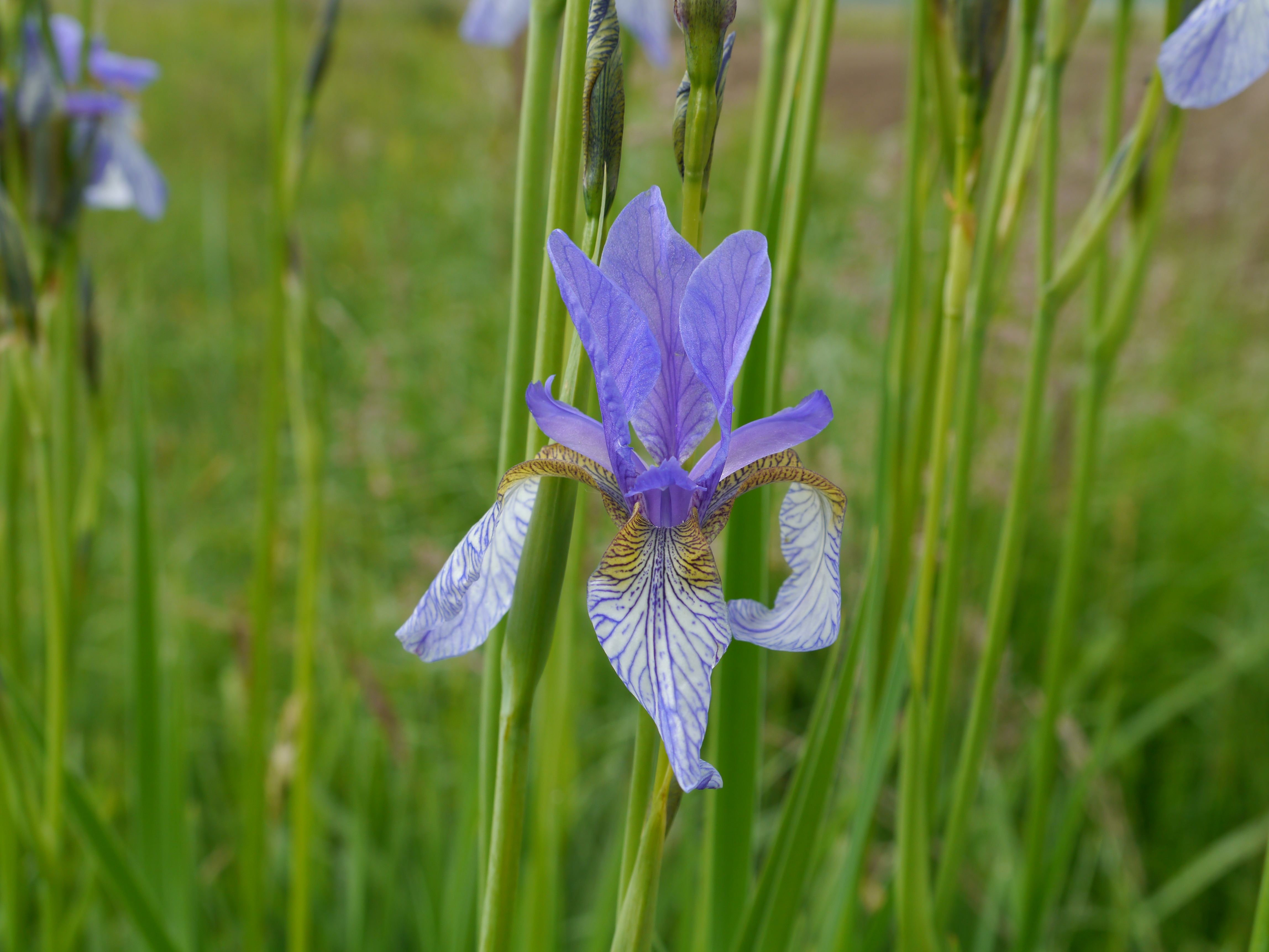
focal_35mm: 58
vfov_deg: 25.2
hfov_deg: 33.2
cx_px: 634
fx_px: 2127
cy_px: 476
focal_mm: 29
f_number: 8
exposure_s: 1/200
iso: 160
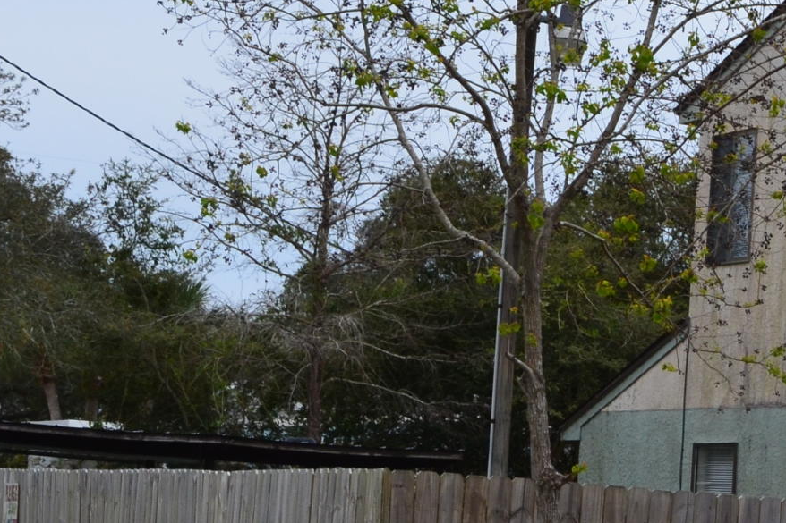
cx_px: 891
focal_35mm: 133
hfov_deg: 15.0
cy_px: 548
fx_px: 2903
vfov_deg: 10.2
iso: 400
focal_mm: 26
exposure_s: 1/125
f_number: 9
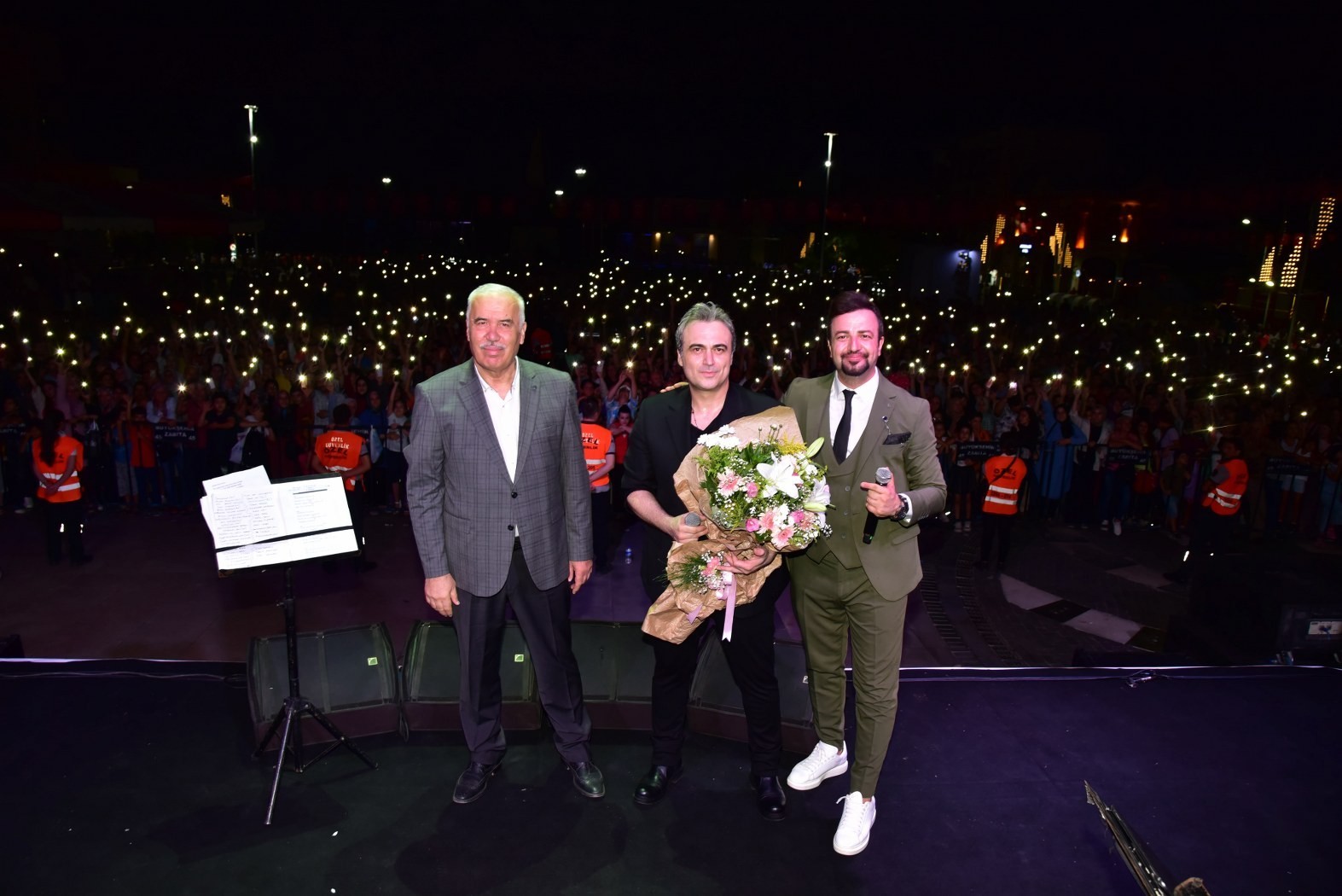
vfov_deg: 53.2
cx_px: 671
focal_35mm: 24
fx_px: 895
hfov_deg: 73.7
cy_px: 448
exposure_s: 1/60
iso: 1250
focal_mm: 24
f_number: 8
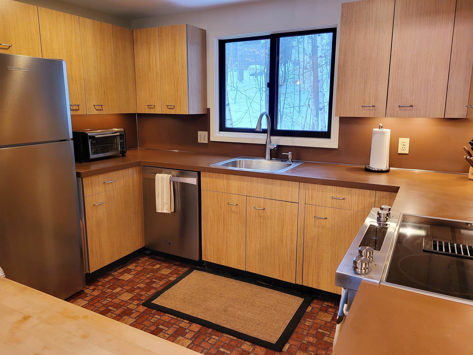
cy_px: 178
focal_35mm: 26
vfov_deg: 53.1
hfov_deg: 67.3
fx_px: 355
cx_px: 236
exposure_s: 1/40
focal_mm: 5.4
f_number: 1.8
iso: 200
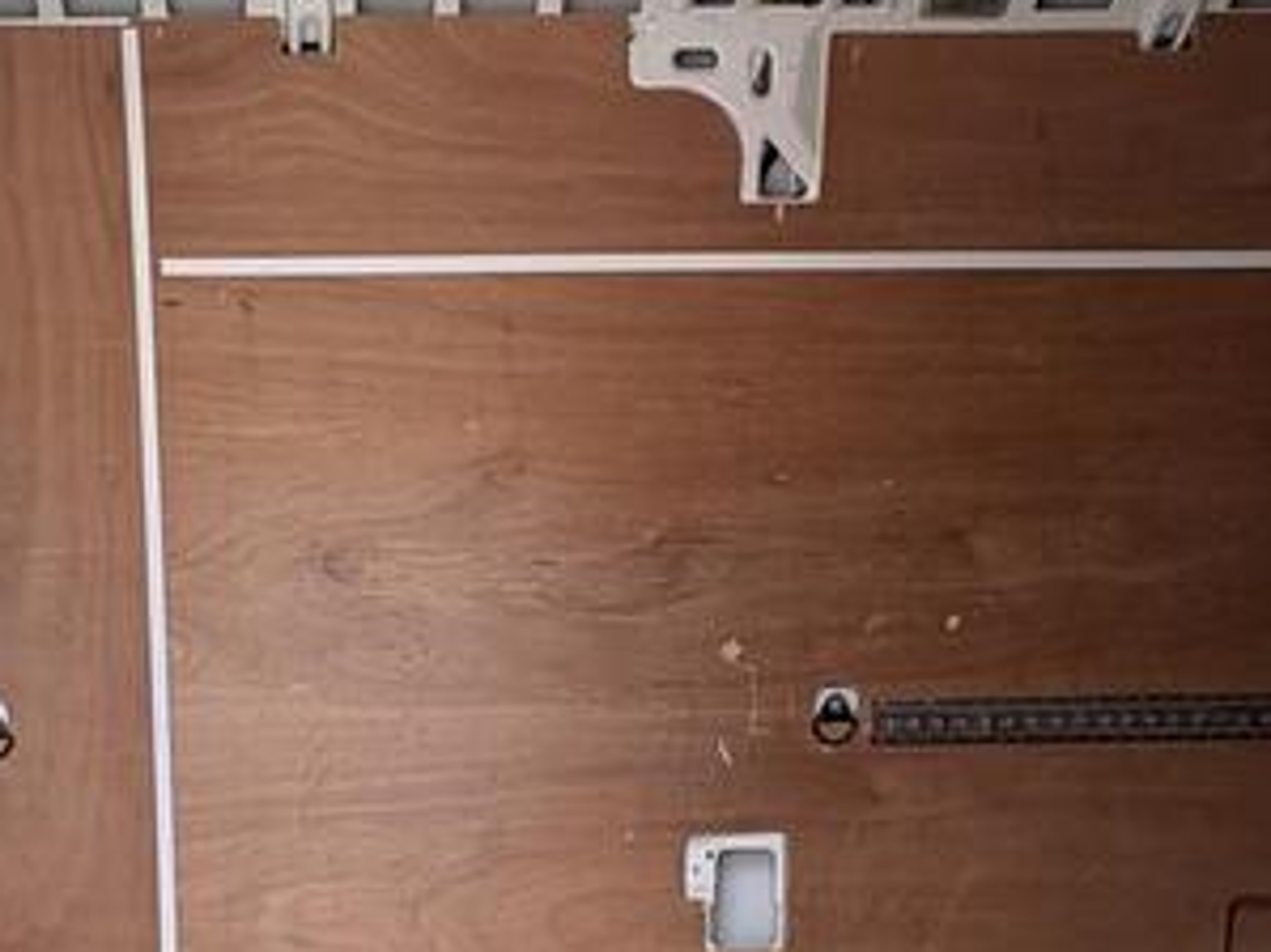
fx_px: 1542
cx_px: 361
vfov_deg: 33.2
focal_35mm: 42
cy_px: 786
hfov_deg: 43.7
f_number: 2.2
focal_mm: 2.22
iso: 80
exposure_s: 1/136
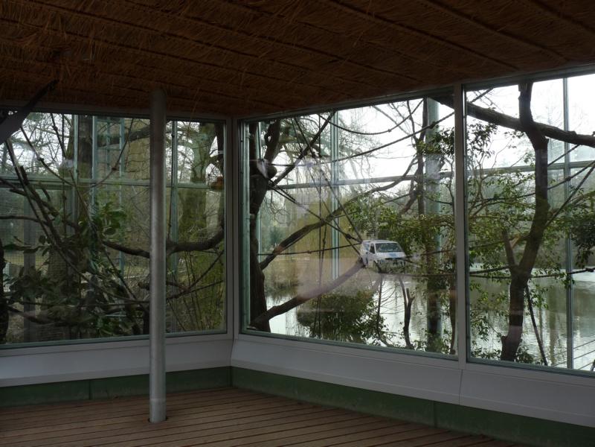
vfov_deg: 51.4
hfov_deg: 65.3
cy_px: 224
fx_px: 464
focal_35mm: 27
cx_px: 298
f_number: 4
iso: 100
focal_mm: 4.8
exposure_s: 1/160
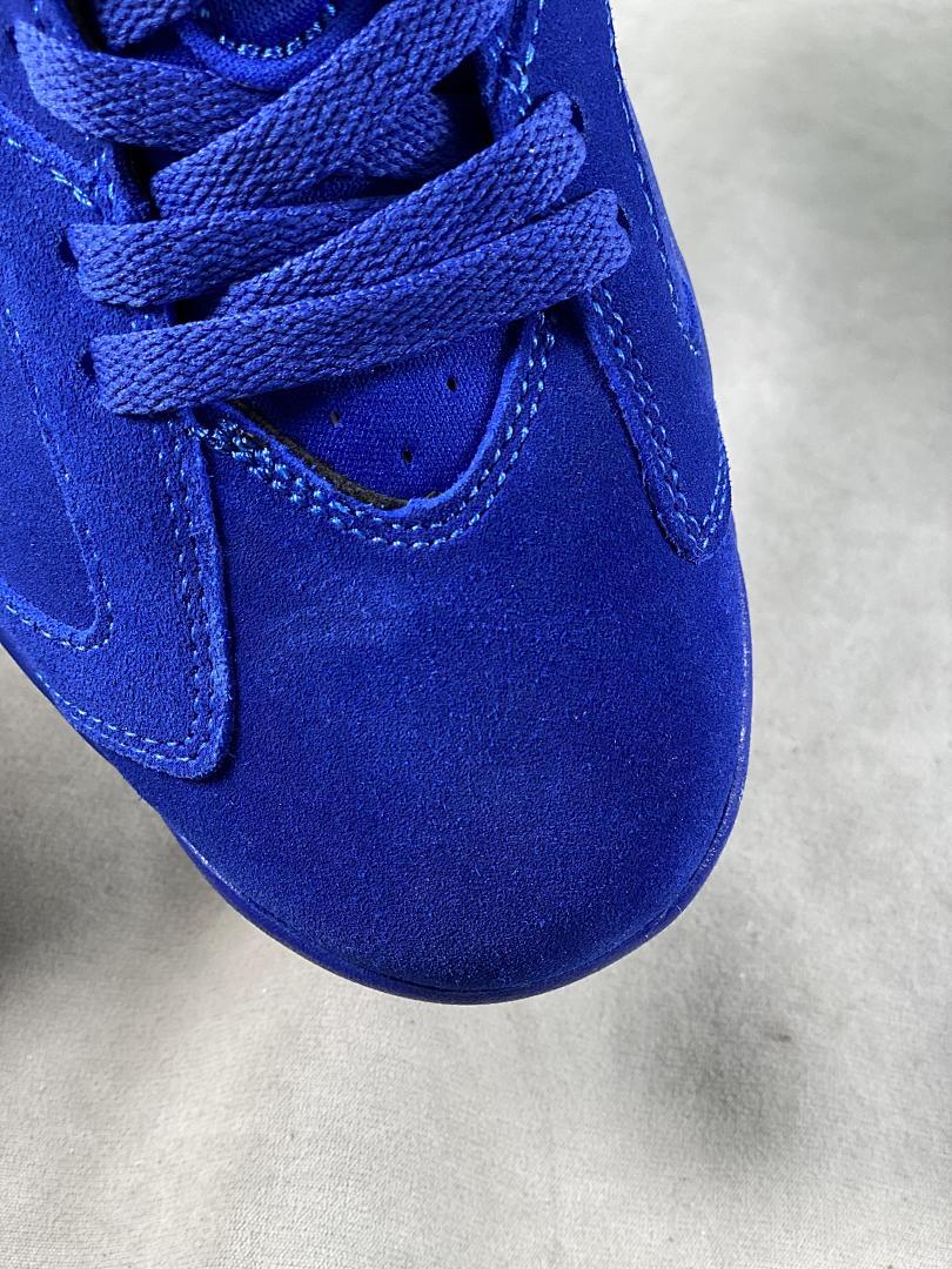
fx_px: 1907
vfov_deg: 36.8
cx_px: 476
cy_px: 634
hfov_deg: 28.0
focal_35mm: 52
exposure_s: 1/122
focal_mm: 6
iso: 32
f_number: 2
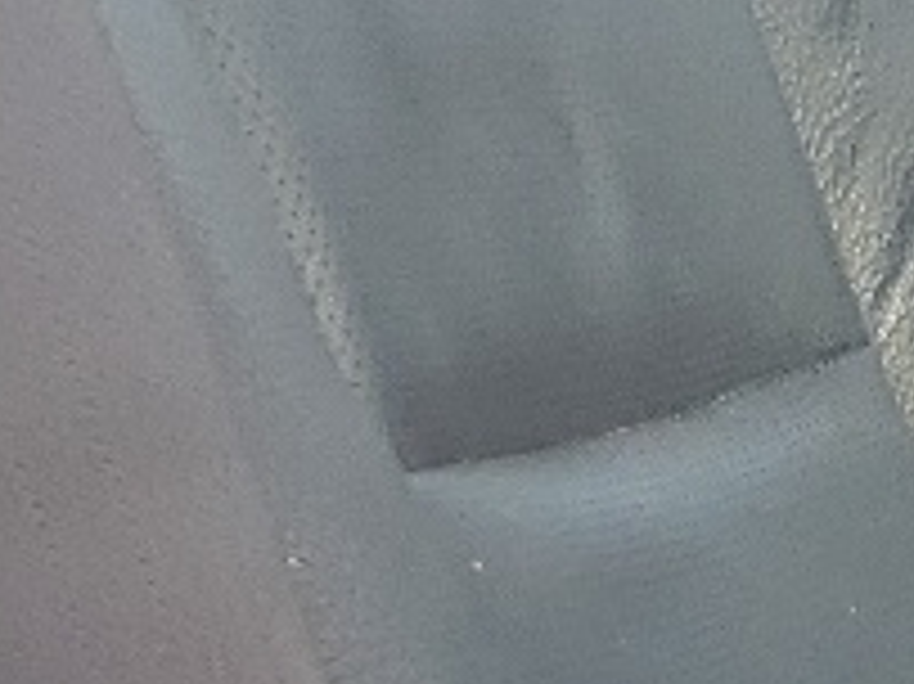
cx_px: 2796
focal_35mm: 205
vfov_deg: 7.0
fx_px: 5410
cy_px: 1256
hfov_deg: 8.1
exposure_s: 1/149
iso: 50
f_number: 1.5
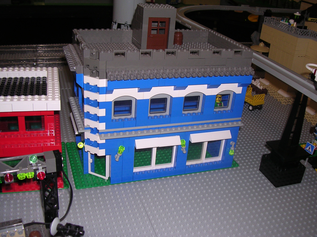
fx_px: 348
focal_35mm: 38
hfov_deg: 49.0
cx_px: 158
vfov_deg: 37.7
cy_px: 118
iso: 100
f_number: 2.8
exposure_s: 1/60.1
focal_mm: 5.8
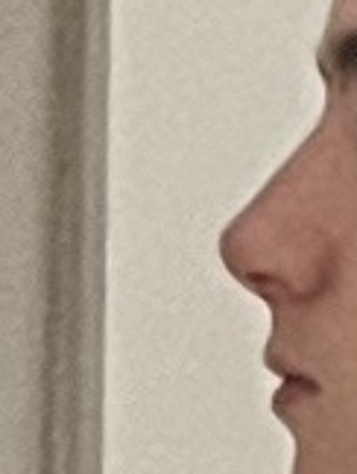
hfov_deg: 15.9
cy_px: 123
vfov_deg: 23.0
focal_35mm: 84
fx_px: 1152
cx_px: 569
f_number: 1.6
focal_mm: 5.1
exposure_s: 1/33
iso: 640
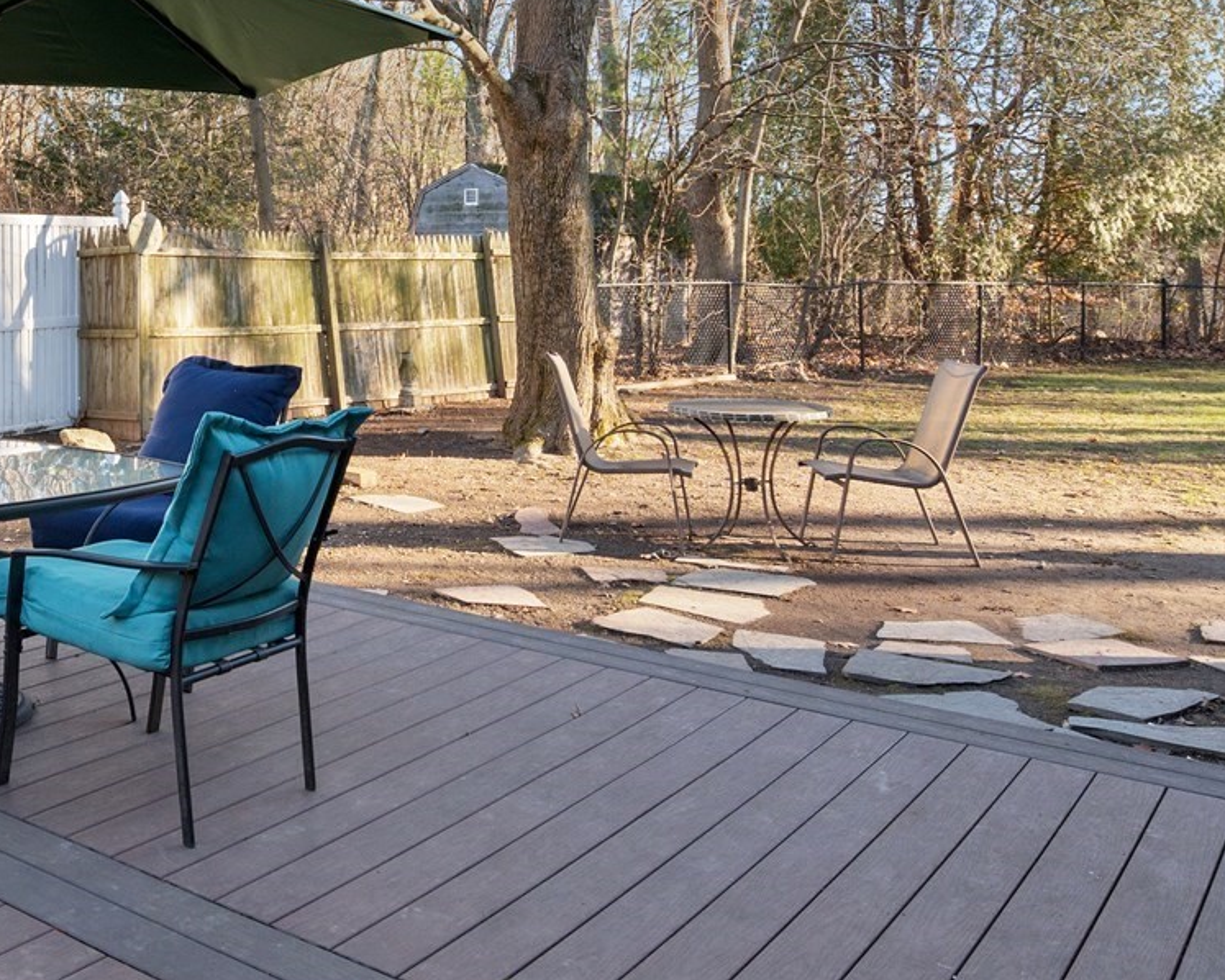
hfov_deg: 46.0
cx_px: 151
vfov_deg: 40.6
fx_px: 1306
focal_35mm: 36
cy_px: 315
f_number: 8
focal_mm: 14
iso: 200
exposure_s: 1/100
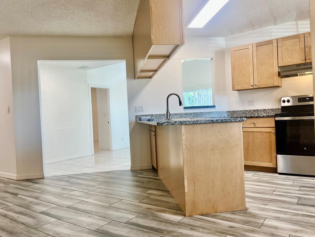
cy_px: 118
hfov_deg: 65.3
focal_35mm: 27
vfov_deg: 51.4
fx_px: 246
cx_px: 160
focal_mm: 5.1
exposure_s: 1/120
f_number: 1.6
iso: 80
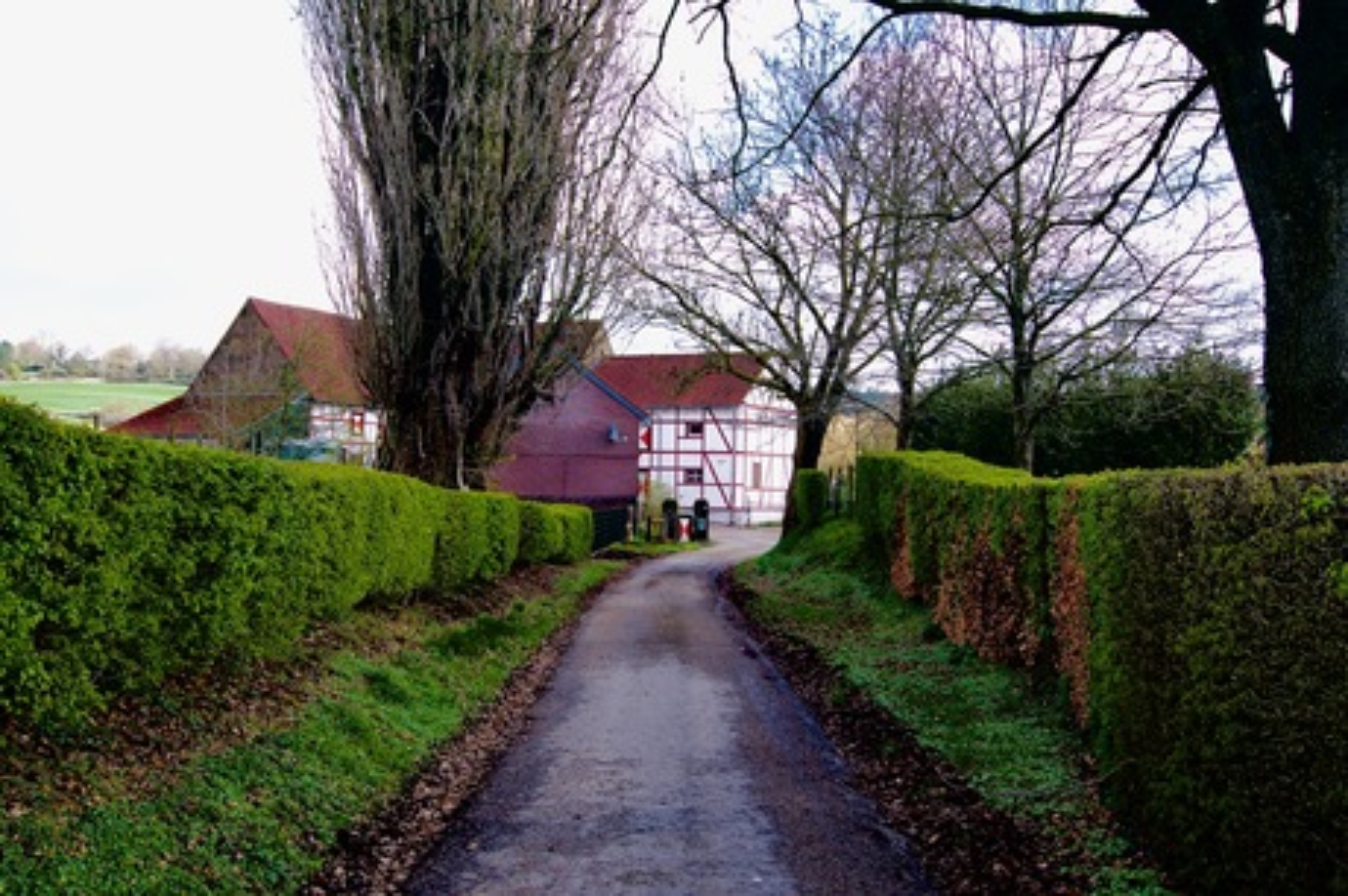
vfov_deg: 36.8
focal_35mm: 36
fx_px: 1347
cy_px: 448
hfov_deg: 53.2
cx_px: 674
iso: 200
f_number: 6.3
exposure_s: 1/160
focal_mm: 24
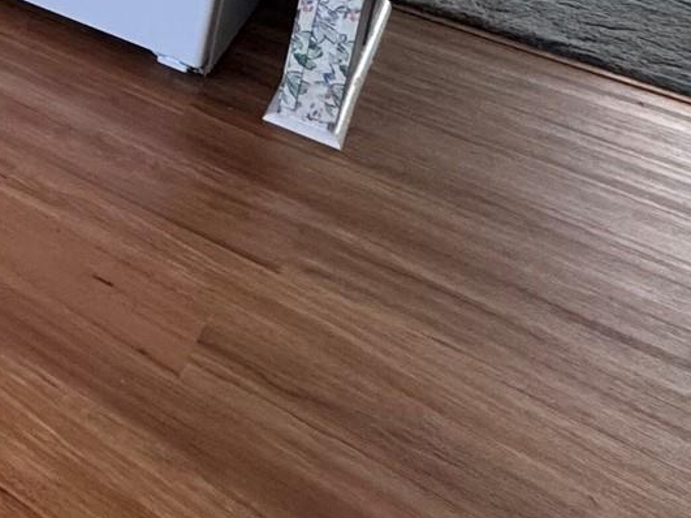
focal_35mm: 54
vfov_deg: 20.6
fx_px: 1078
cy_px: -363
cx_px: -597
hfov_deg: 21.1
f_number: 2.2
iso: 250
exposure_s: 1/120
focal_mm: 2.22
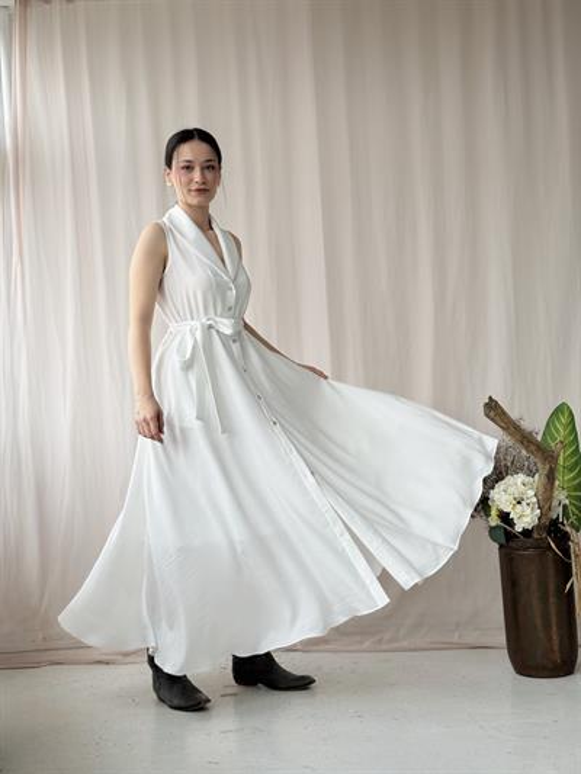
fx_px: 1074
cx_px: 290
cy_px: 387
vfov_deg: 39.6
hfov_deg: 30.3
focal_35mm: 48
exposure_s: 1/645
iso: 64
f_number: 1.78
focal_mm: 6.76
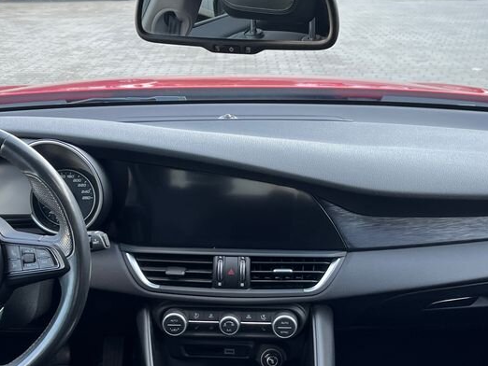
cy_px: 263
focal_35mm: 51
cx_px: 237
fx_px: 719
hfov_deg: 37.5
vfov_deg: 28.3
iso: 80
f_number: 1.6
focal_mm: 5.1
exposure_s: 1/121
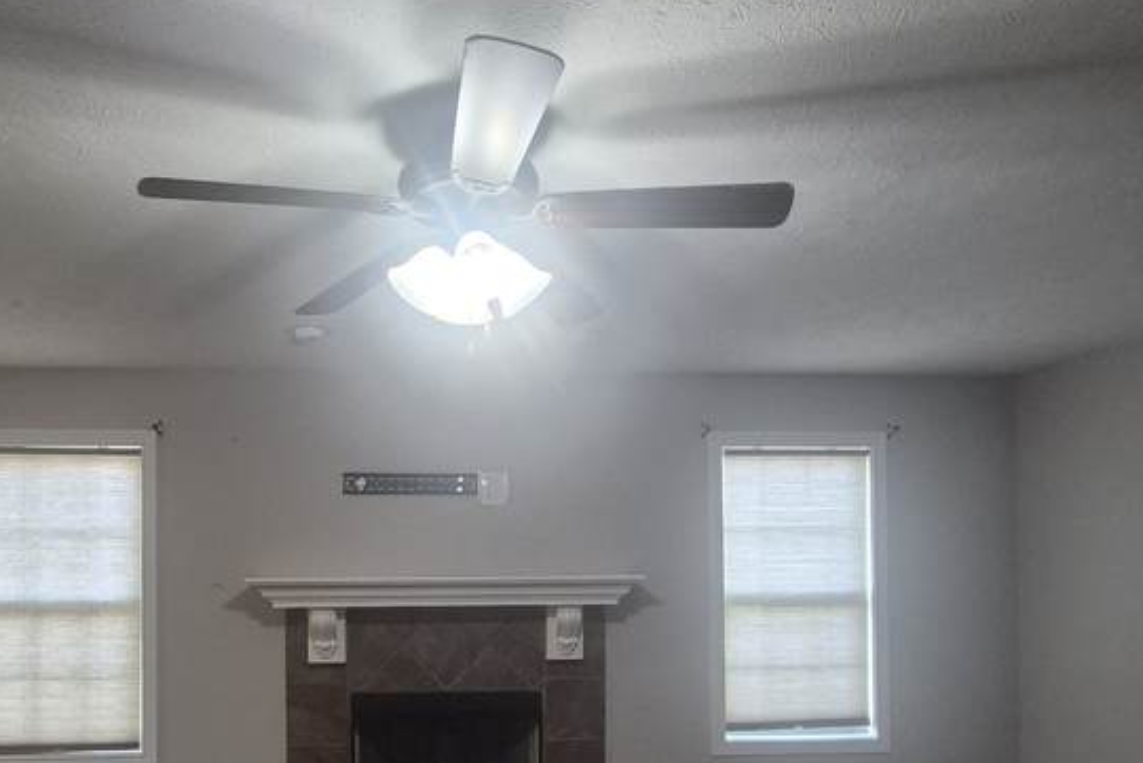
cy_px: 550
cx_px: 448
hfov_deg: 72.8
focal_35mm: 24
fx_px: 762
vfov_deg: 51.4
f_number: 2.2
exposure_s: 1/60
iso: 400
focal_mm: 1.74
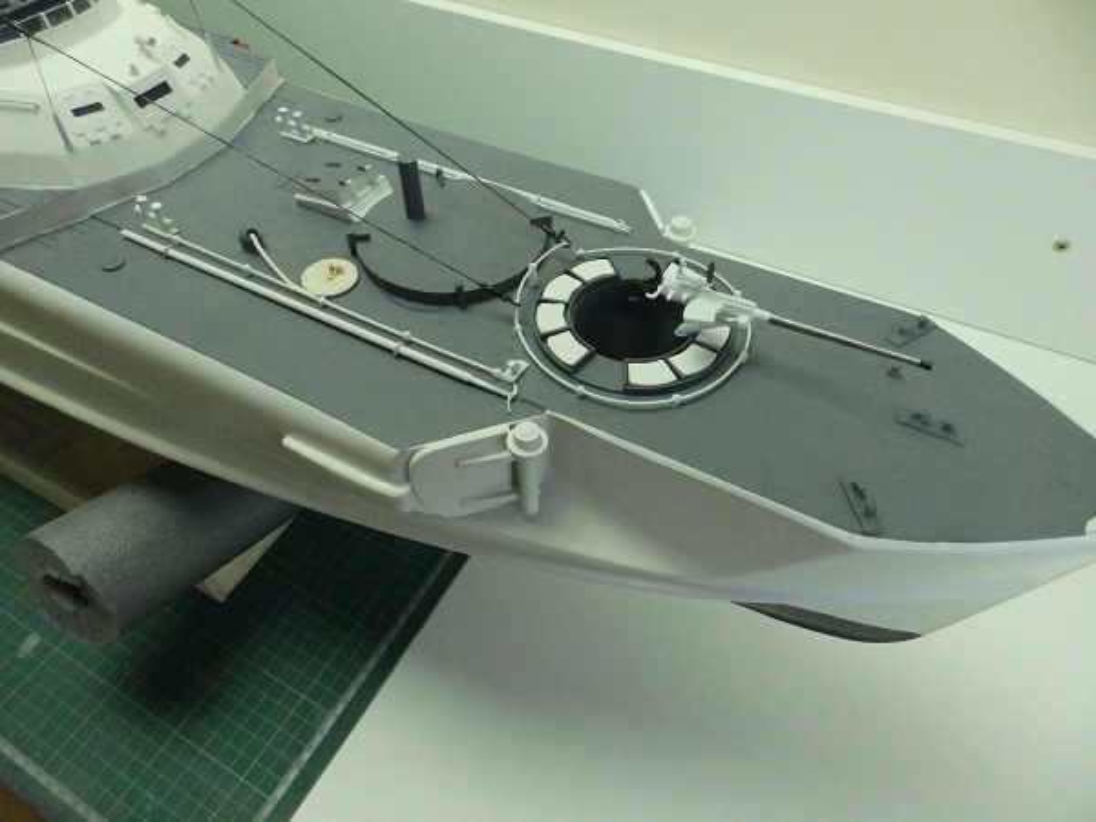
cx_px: 548
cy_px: 411
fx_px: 697
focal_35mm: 22
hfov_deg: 76.4
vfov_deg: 61.1
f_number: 3.4
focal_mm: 4
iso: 1600
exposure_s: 1/160
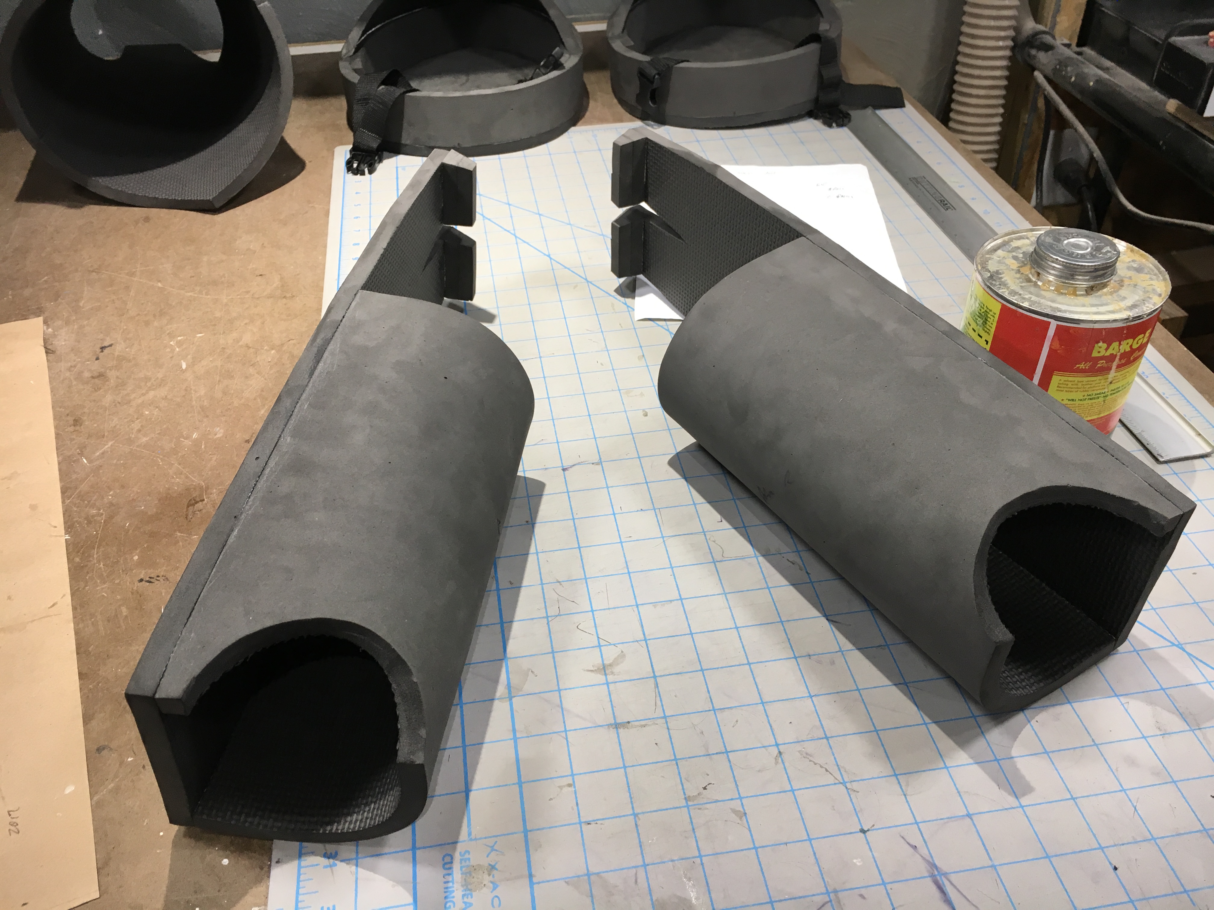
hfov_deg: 61.7
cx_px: 607
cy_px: 455
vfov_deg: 48.2
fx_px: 1017
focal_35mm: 29
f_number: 2.2
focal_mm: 4.15
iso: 25
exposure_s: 1/30
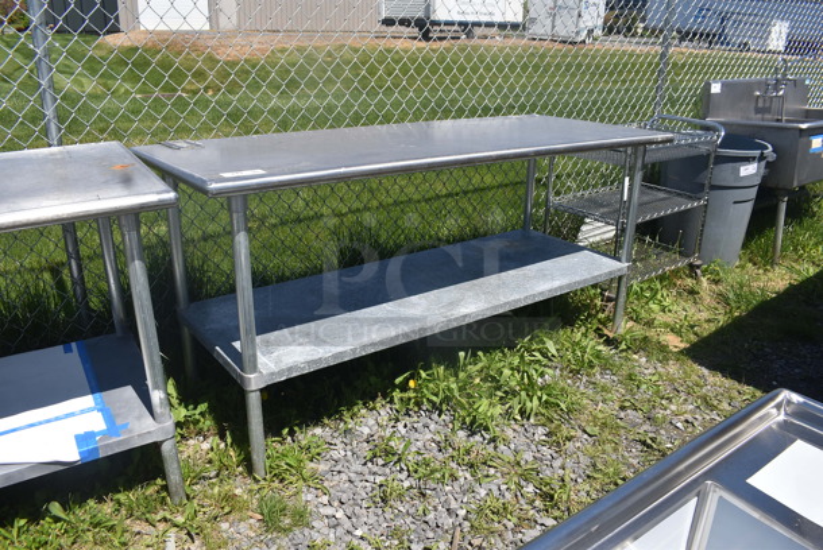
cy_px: 275
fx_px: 618
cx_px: 412
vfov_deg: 48.0
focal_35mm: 27
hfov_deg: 67.3
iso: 100
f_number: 7.1
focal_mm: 18
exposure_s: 1/320
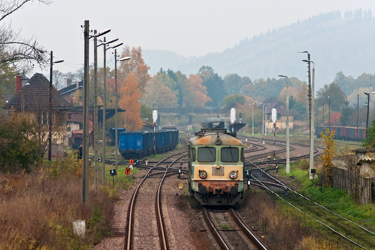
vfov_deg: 4.8
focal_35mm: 285
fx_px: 2969
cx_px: 188
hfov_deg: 7.2
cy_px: 125
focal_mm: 190
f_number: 9
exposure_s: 1/200
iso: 200
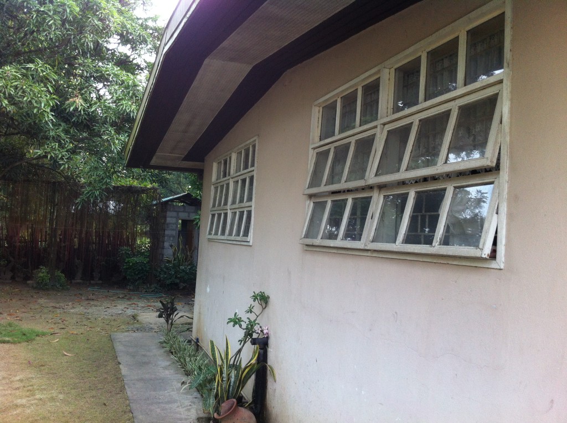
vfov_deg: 40.6
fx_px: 572
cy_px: 212
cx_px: 284
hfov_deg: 52.7
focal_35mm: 35
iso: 125
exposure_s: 1/100
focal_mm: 3.85
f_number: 2.8
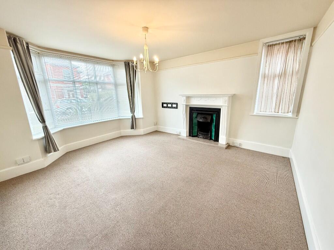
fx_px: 135
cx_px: 167
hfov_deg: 102.1
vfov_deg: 85.7
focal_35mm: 14
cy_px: 125
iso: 64
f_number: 2.2
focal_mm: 2.22
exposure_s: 1/100
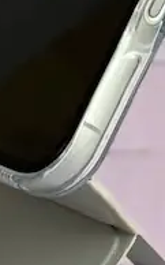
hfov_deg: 3.9
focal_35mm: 336
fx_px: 2421
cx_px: -97
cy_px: -18
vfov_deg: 6.2
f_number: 1.78
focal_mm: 6.76
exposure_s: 1/906
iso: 80
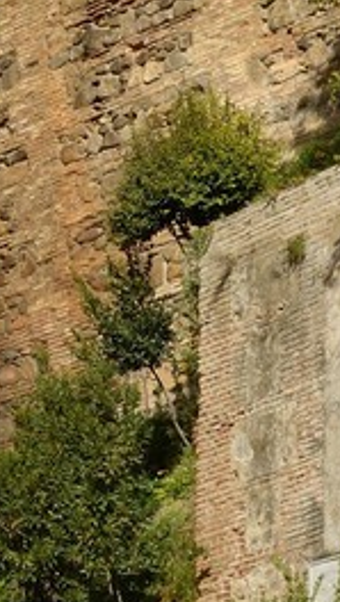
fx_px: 3645
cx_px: -947
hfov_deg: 4.9
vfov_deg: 9.4
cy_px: 440
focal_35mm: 228
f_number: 13
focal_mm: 36
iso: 200
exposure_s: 1/200
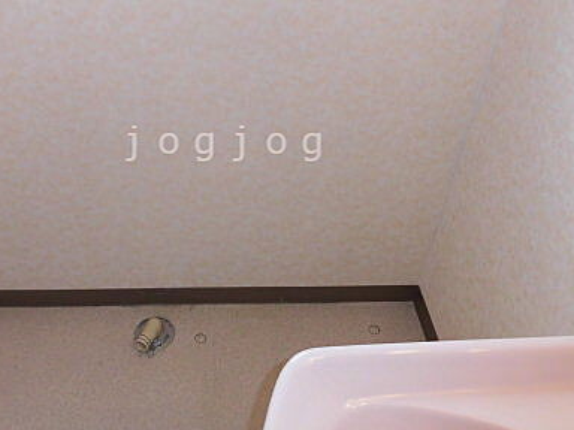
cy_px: 143
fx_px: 663
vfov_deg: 35.6
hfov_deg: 46.5
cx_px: 227
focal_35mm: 40
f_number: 3.1
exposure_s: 1/50
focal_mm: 4.3
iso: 100
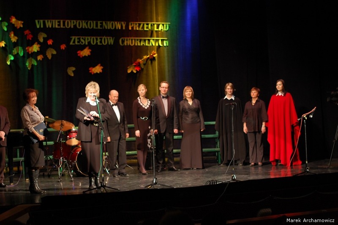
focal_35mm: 75
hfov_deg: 27.0
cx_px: 169
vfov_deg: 18.2
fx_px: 704
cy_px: 112
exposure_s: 1/80
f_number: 2.5
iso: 400
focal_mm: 50
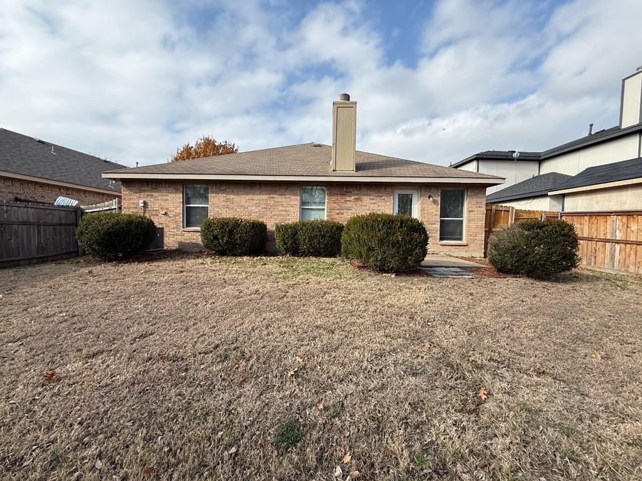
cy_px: 240
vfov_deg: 85.7
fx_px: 260
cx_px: 321
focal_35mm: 14
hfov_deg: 102.1
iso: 64
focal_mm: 2.22
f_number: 2.2
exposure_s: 1/876
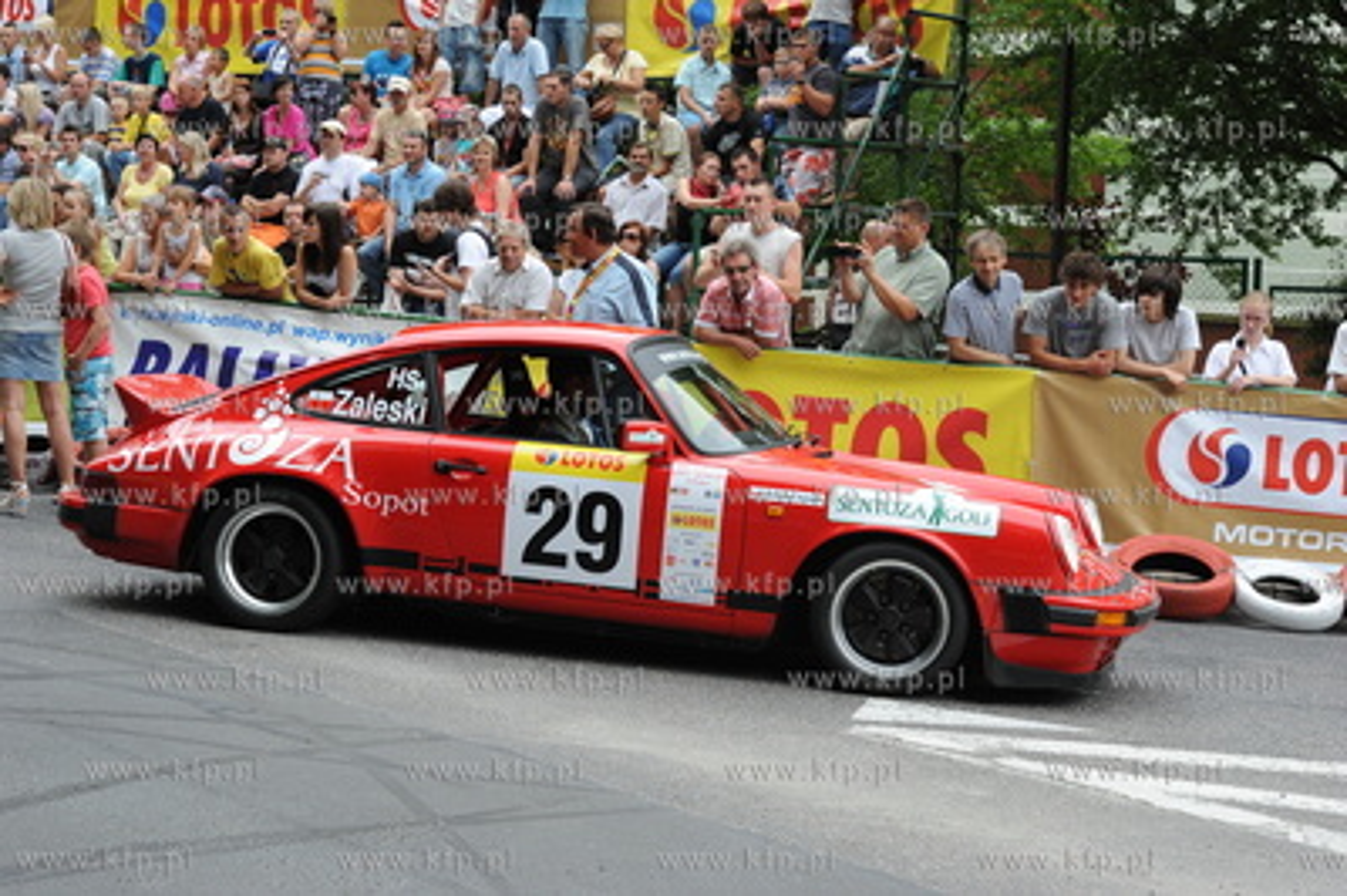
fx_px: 2617
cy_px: 448
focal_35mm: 70
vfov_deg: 19.4
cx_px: 674
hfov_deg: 28.9
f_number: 14
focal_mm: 70
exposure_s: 1/800
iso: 3200
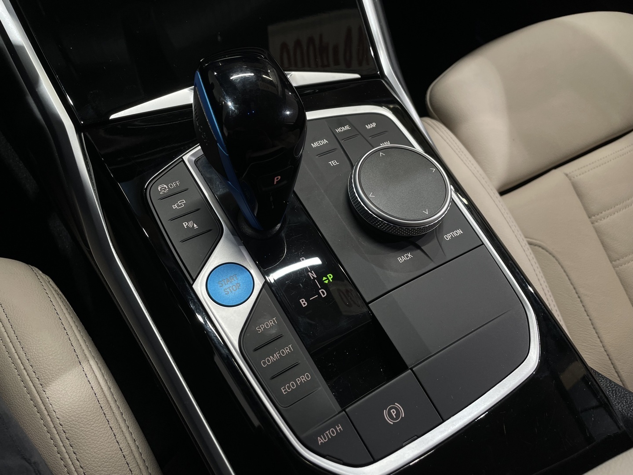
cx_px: 316
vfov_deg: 53.1
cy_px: 238
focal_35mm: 26
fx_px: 475
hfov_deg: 67.3
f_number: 1.6
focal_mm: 4.2
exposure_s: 1/102
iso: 100
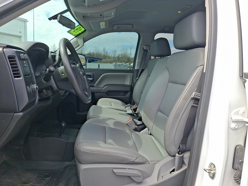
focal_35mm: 25
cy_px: 93
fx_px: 179
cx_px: 124
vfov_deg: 54.9
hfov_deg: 69.4
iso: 30
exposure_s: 1/909
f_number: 1.8
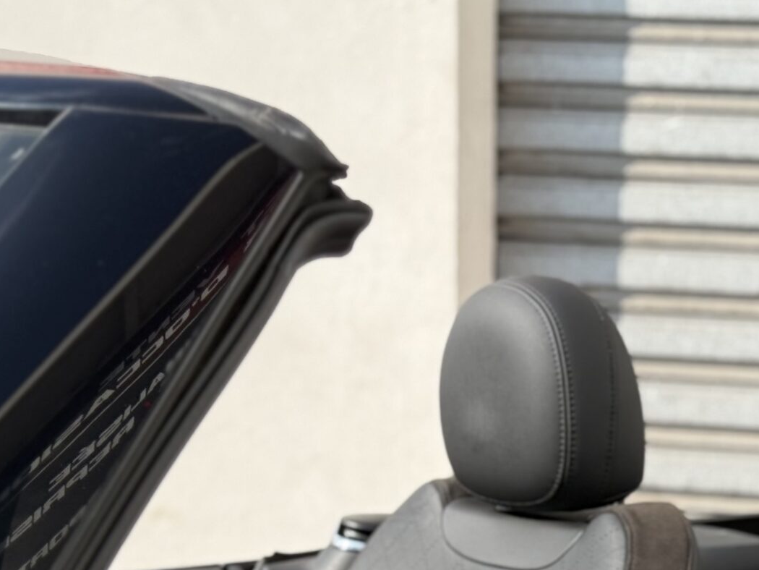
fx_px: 2566
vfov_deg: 12.5
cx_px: 853
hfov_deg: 16.3
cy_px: 572
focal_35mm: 117
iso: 80
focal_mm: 6.76
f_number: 1.78
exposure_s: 1/2667
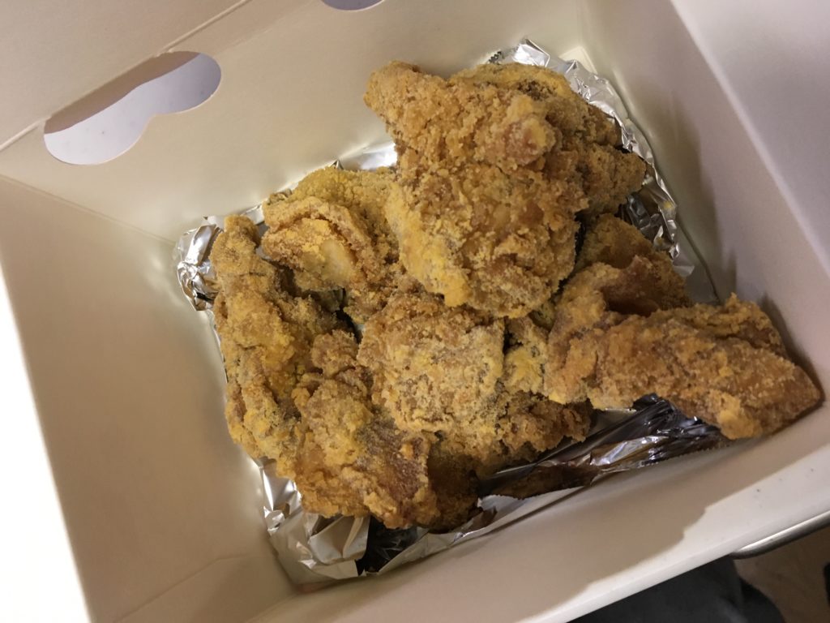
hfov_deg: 61.7
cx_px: 415
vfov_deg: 48.2
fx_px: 695
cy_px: 312
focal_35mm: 29
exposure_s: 1/30
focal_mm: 4.15
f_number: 2.2
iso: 125
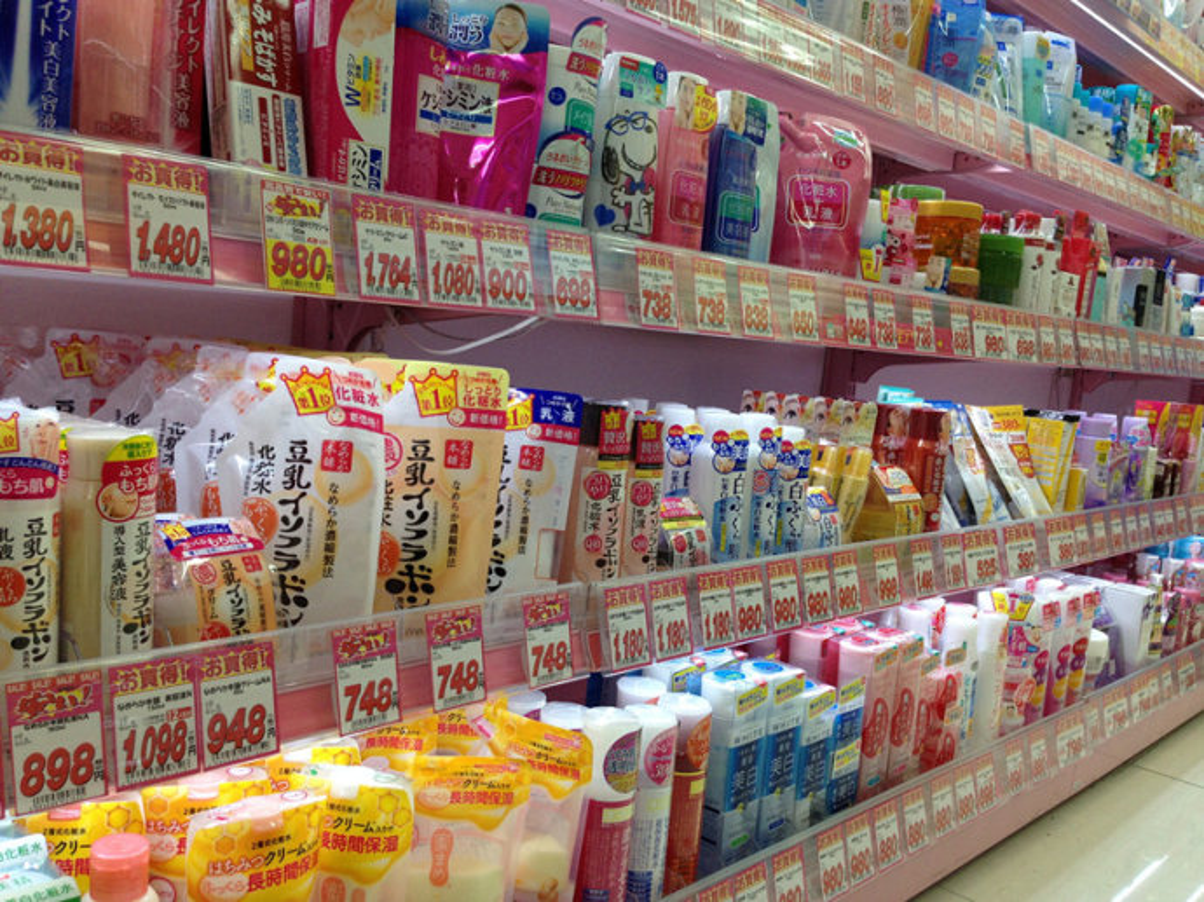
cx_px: 602
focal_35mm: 33
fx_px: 1147
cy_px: 451
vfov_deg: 42.9
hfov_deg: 55.4
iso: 80
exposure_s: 1/120
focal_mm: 4.13
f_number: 2.4
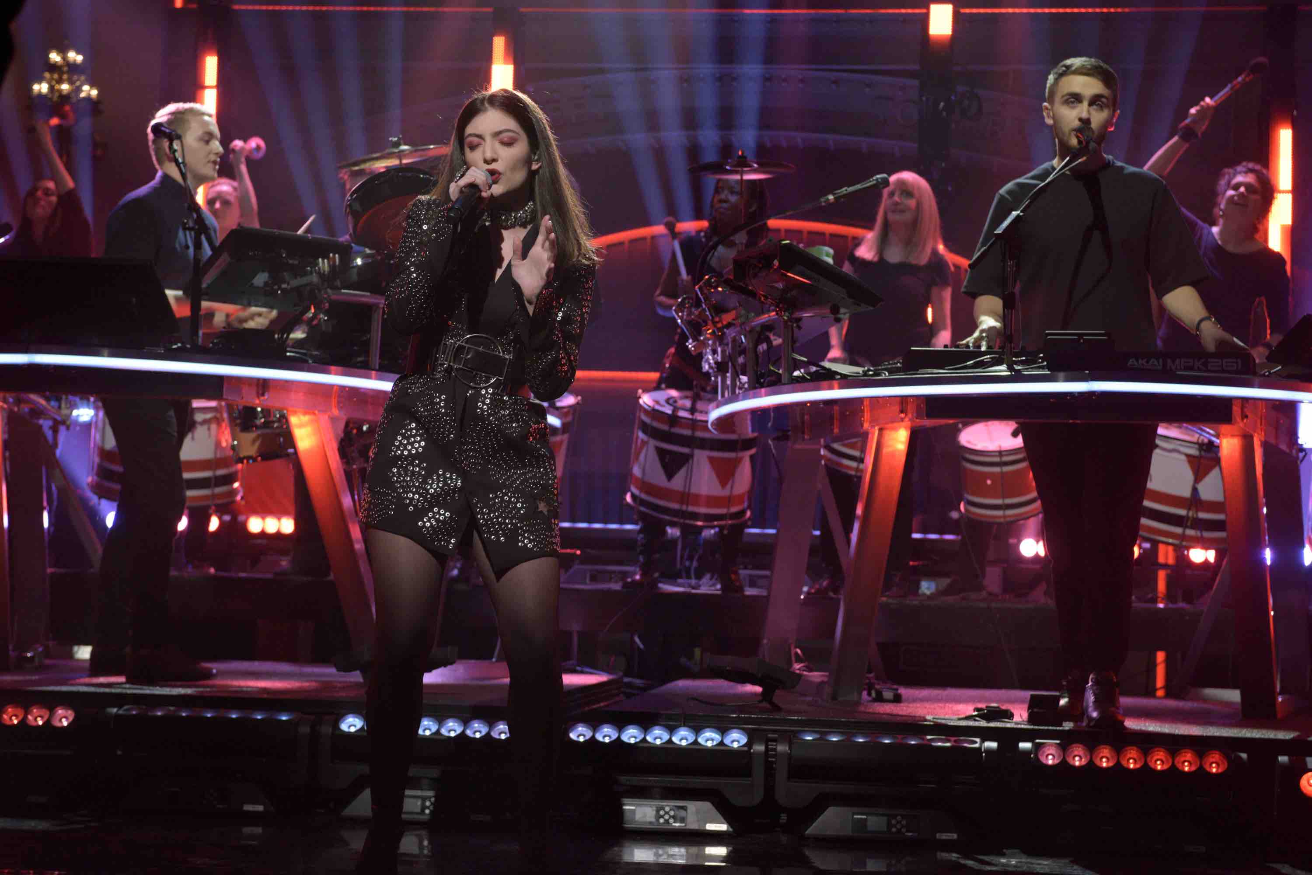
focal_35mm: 70
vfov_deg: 19.5
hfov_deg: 28.8
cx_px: 656
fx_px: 2551
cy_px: 438
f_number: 4.5
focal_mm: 70
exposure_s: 1/125
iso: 3200
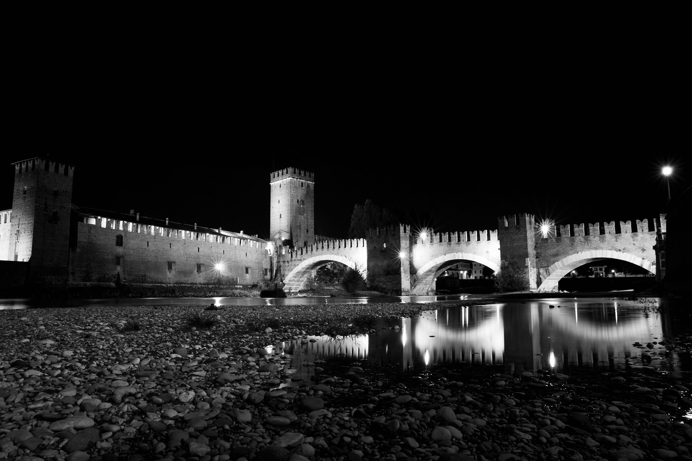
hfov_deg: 73.8
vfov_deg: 53.1
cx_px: 346
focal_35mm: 24
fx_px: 461
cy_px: 230
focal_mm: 24
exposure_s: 30
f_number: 22
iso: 200
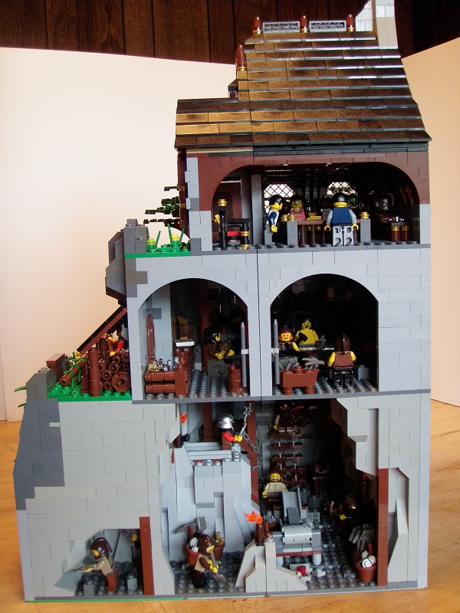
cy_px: 306
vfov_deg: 49.0
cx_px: 230
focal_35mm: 38
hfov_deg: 37.7
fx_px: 673
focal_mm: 6.7
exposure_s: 1/5
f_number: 3.5
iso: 200
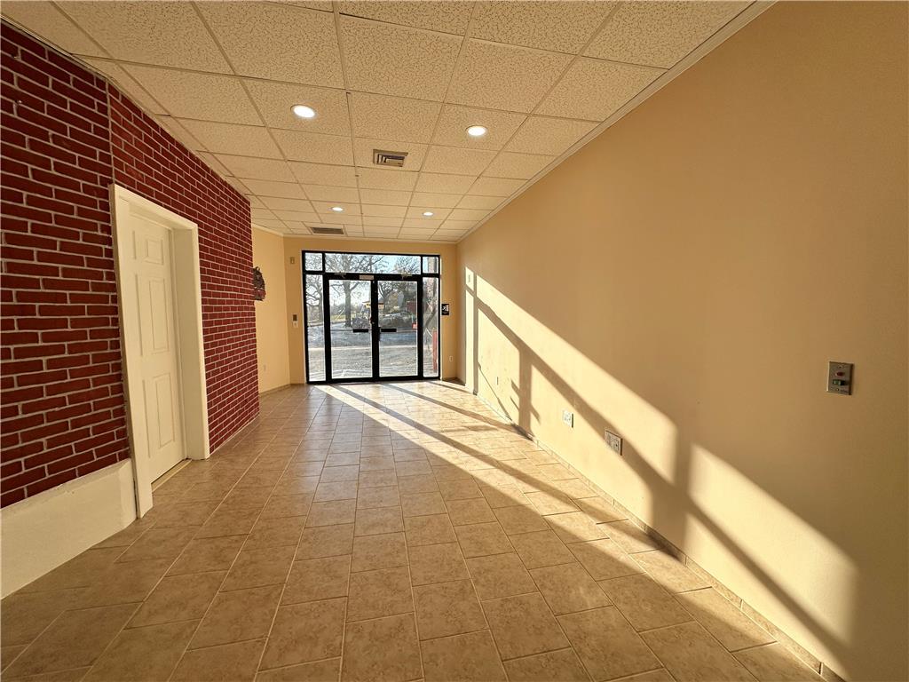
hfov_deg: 102.1
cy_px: 341
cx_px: 454
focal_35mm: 14
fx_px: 368
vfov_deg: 85.7
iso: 40
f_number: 2.2
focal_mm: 2.22
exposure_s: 1/477
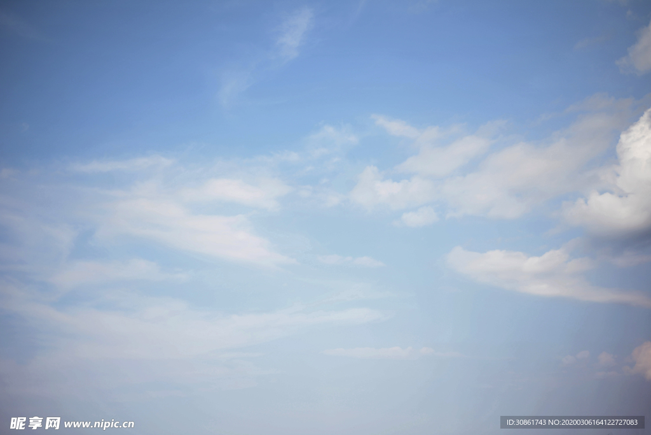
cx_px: 326
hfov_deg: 39.6
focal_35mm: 50
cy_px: 218
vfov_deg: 27.0
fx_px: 904
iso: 125
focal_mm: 50
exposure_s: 1/3200
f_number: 2
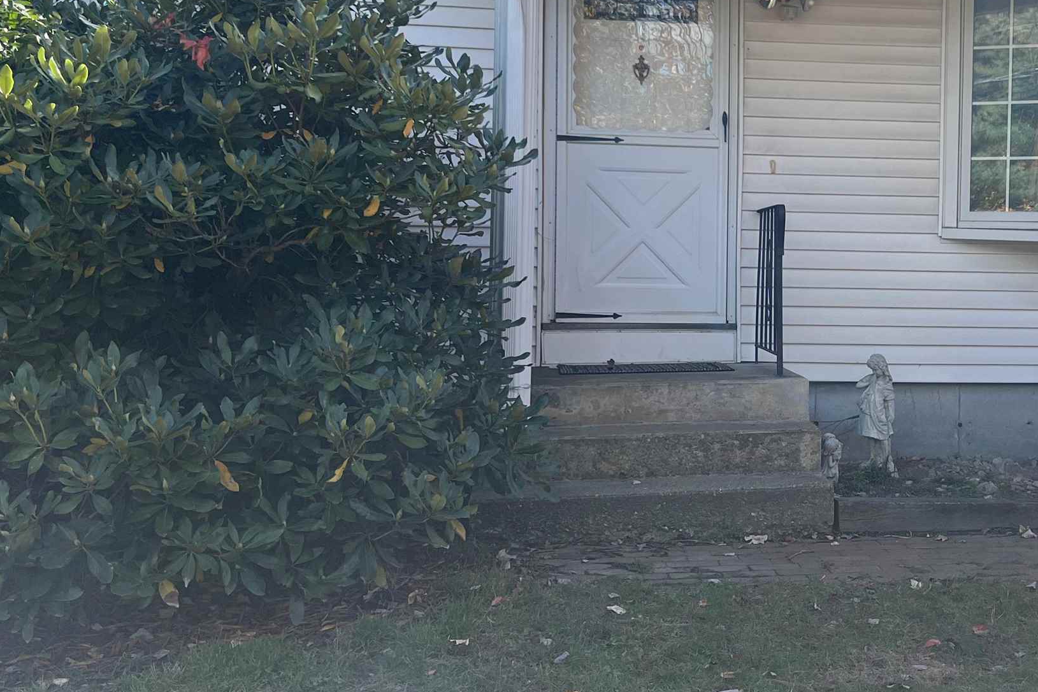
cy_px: 287
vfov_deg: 26.4
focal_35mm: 51
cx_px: 814
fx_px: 1470
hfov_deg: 37.6
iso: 50
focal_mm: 5.7
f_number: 1.5
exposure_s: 1/909
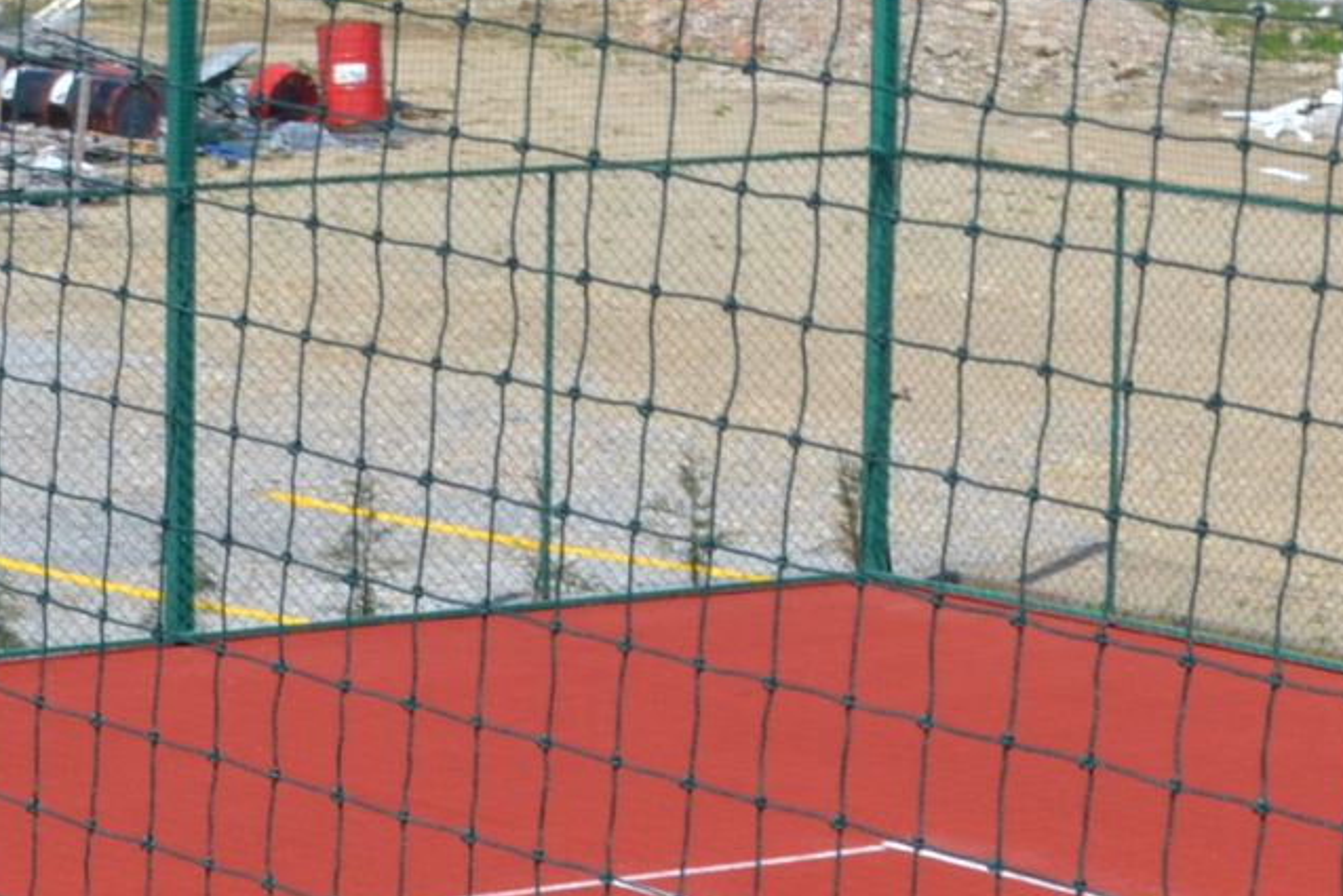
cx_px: 717
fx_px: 7201
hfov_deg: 10.7
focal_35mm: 193
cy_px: 1262
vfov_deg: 7.0
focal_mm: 32
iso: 100
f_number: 8
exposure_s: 1/250
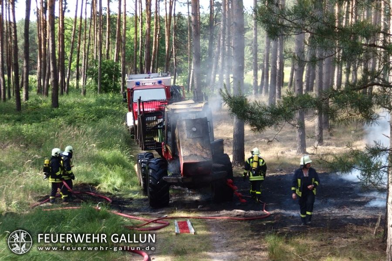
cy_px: 130
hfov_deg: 23.1
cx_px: 196
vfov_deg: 15.5
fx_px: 958
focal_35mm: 88
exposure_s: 1/250
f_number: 2.8
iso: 100
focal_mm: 15.9
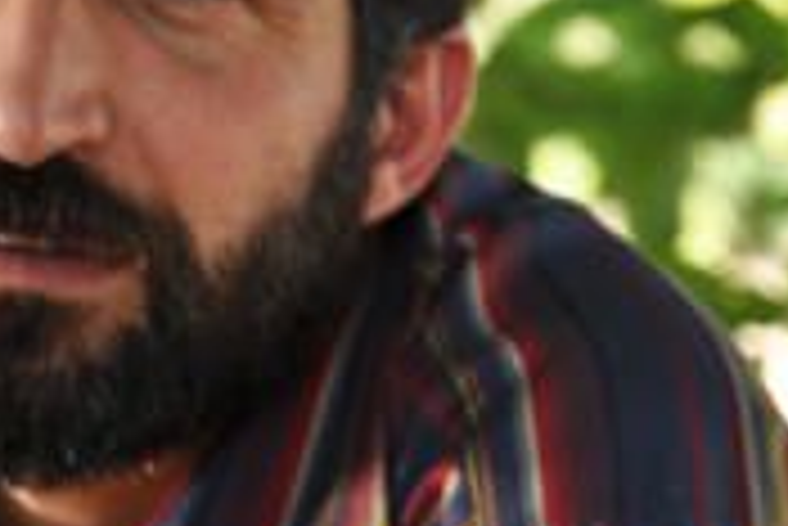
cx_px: 838
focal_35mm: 361
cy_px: 326
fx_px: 7908
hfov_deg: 5.7
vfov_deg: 3.8
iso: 200
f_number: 5.3
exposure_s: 1/100
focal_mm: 66
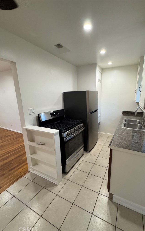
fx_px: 95
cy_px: 116
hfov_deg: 74.1
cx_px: 86
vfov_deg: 101.5
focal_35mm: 15
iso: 250
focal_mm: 2.22
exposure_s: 1/120
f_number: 2.2
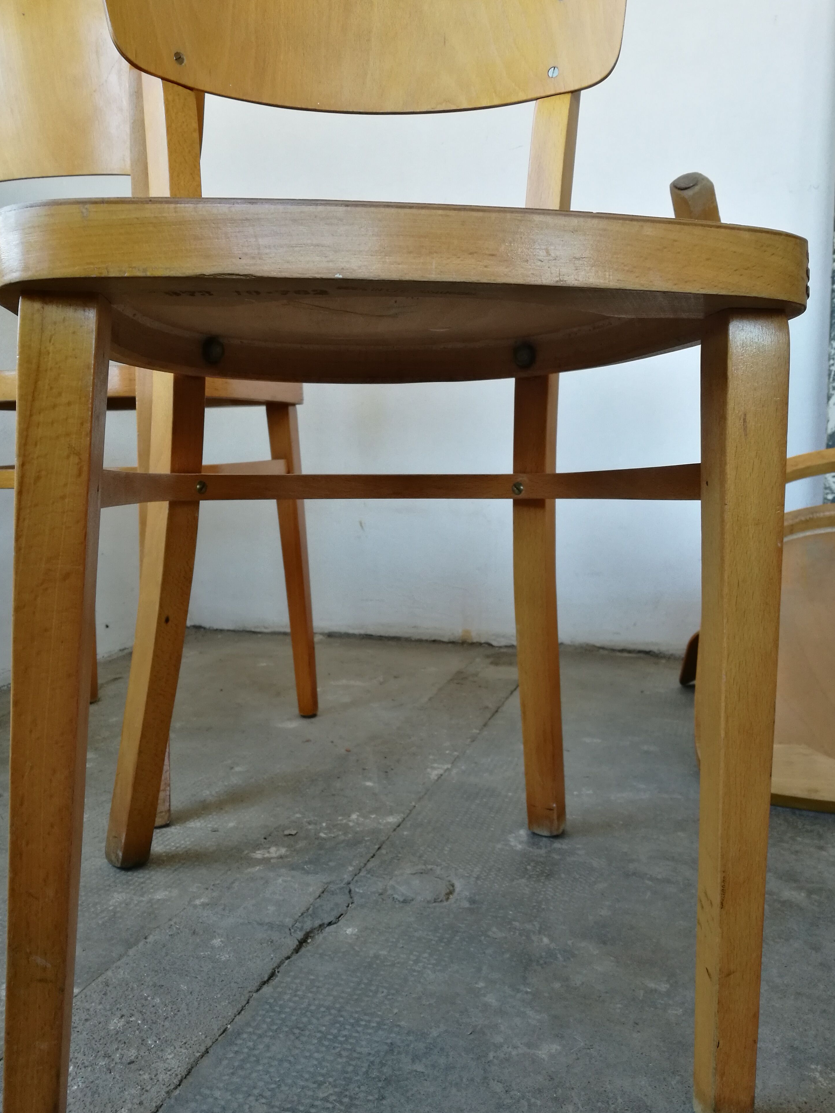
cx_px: 403
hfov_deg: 49.7
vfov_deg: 63.4
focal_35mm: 28
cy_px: 558
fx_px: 900
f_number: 2.2
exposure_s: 1/33.3
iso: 200
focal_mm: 4.5
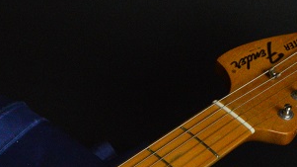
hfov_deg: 18.3
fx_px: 890
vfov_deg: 10.2
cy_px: 278
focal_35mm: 113
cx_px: -27
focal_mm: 24
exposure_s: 1/30
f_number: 13
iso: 3200
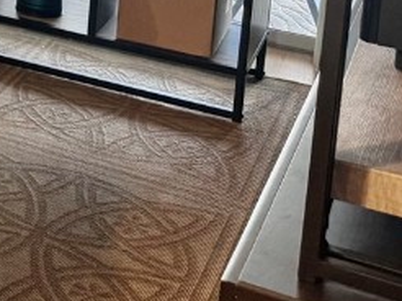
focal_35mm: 100
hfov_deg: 15.7
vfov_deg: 13.4
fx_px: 1160
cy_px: -229
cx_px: -391
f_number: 1.78
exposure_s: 1/60
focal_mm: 6.76
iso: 250
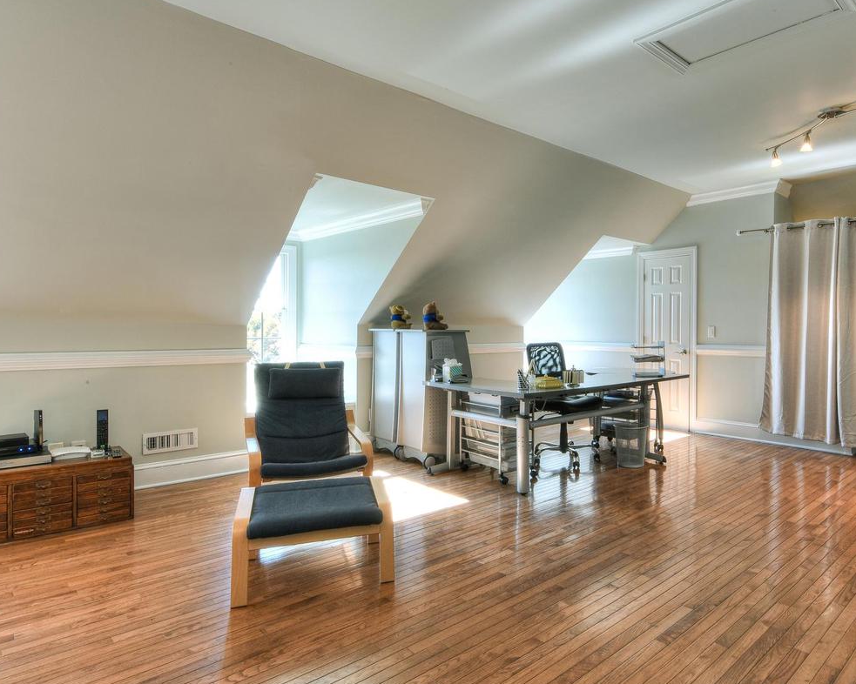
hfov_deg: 73.8
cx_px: 532
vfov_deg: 63.1
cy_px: 340
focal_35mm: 22
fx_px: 557
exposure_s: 1
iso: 100
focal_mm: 16
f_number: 22
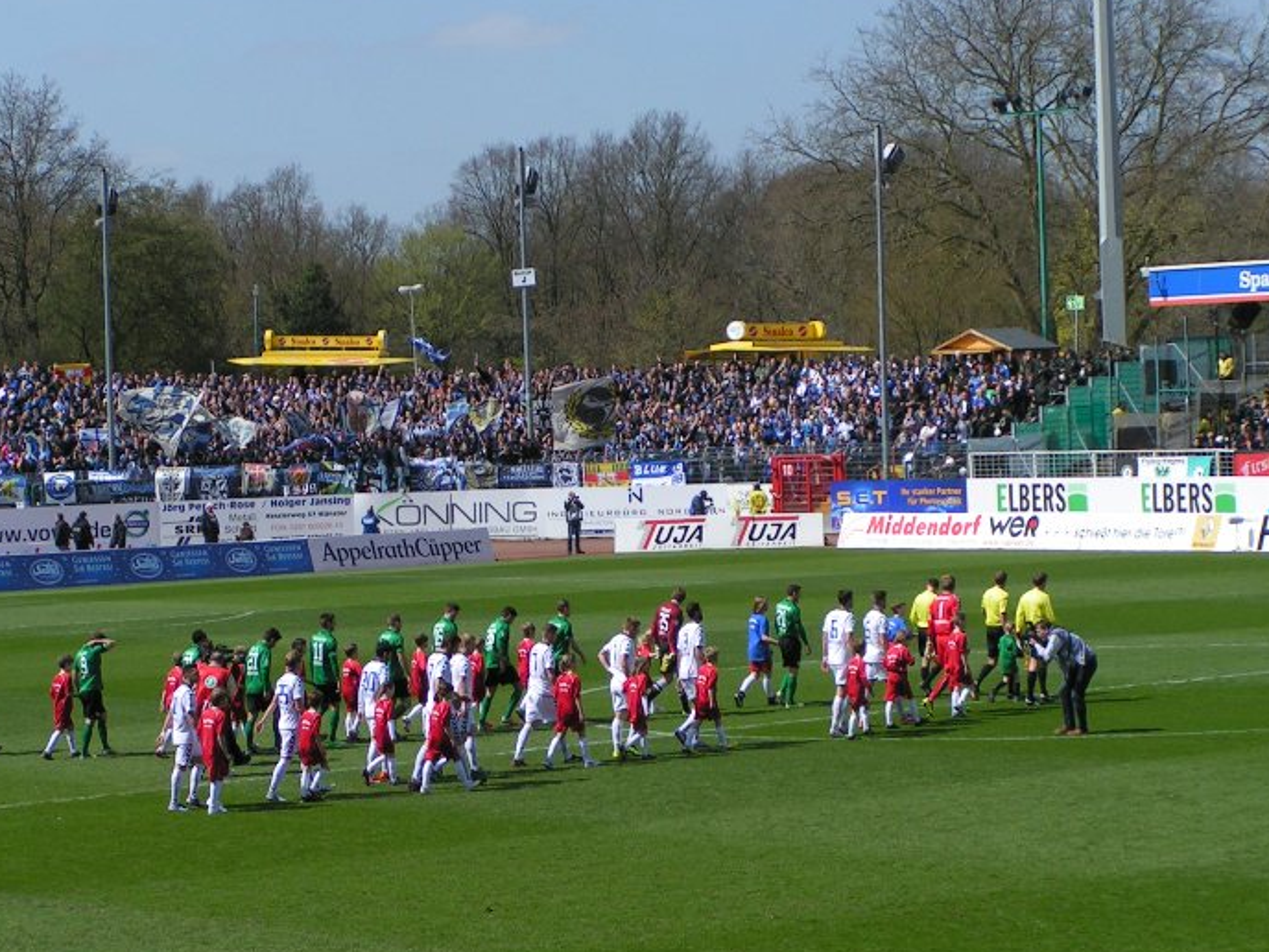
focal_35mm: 121
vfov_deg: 12.2
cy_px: 439
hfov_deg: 16.3
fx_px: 4436
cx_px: 568
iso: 50
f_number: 4
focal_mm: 15.9
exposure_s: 1/1000
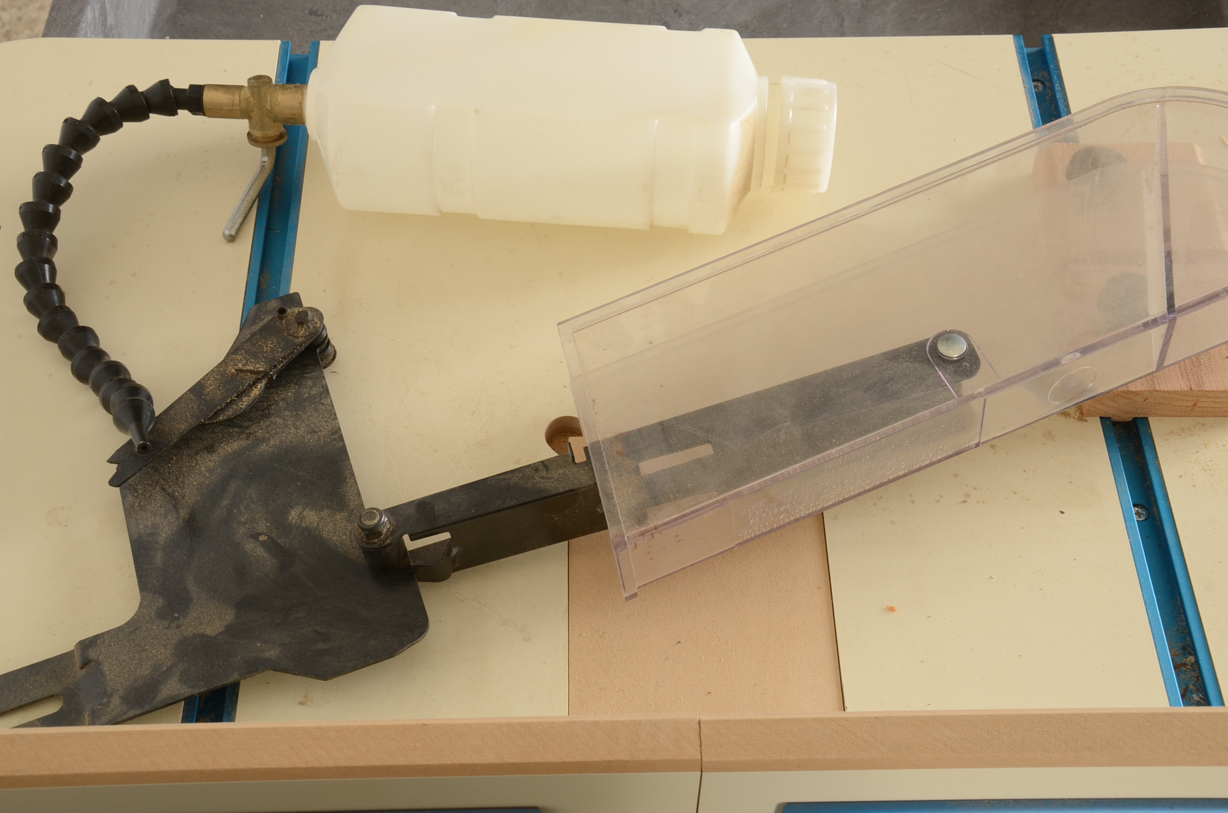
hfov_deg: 39.0
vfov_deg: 26.4
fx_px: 1736
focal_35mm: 51
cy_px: 406
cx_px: 614
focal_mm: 34
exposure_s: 1/125
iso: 125
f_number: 13
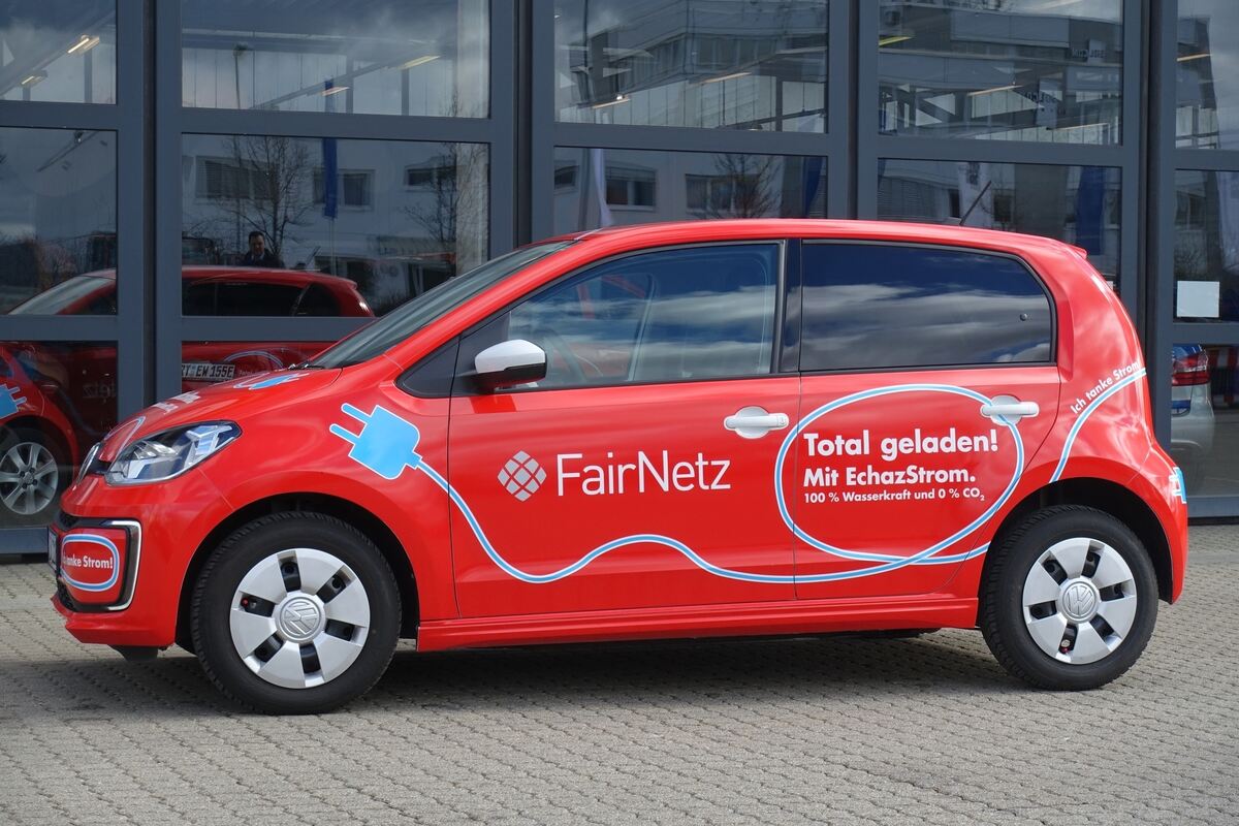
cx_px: 620
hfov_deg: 28.8
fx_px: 2409
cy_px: 413
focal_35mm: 70
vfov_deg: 19.5
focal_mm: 25.7
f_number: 5.6
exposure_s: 1/320
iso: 200
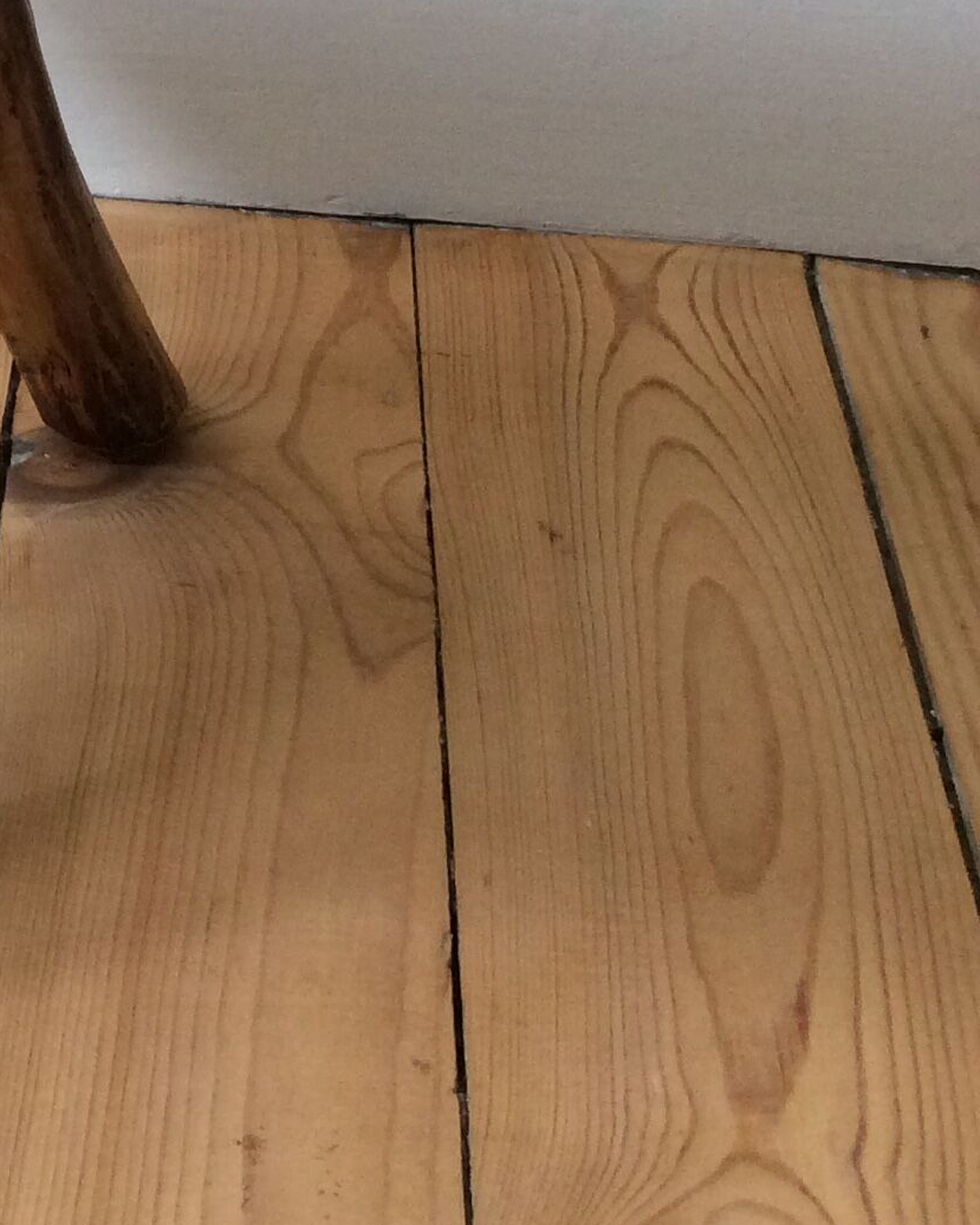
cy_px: 229
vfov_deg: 24.0
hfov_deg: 17.5
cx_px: -514
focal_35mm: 78
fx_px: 2827
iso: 80
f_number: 2.4
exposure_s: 1/25
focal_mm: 3.3
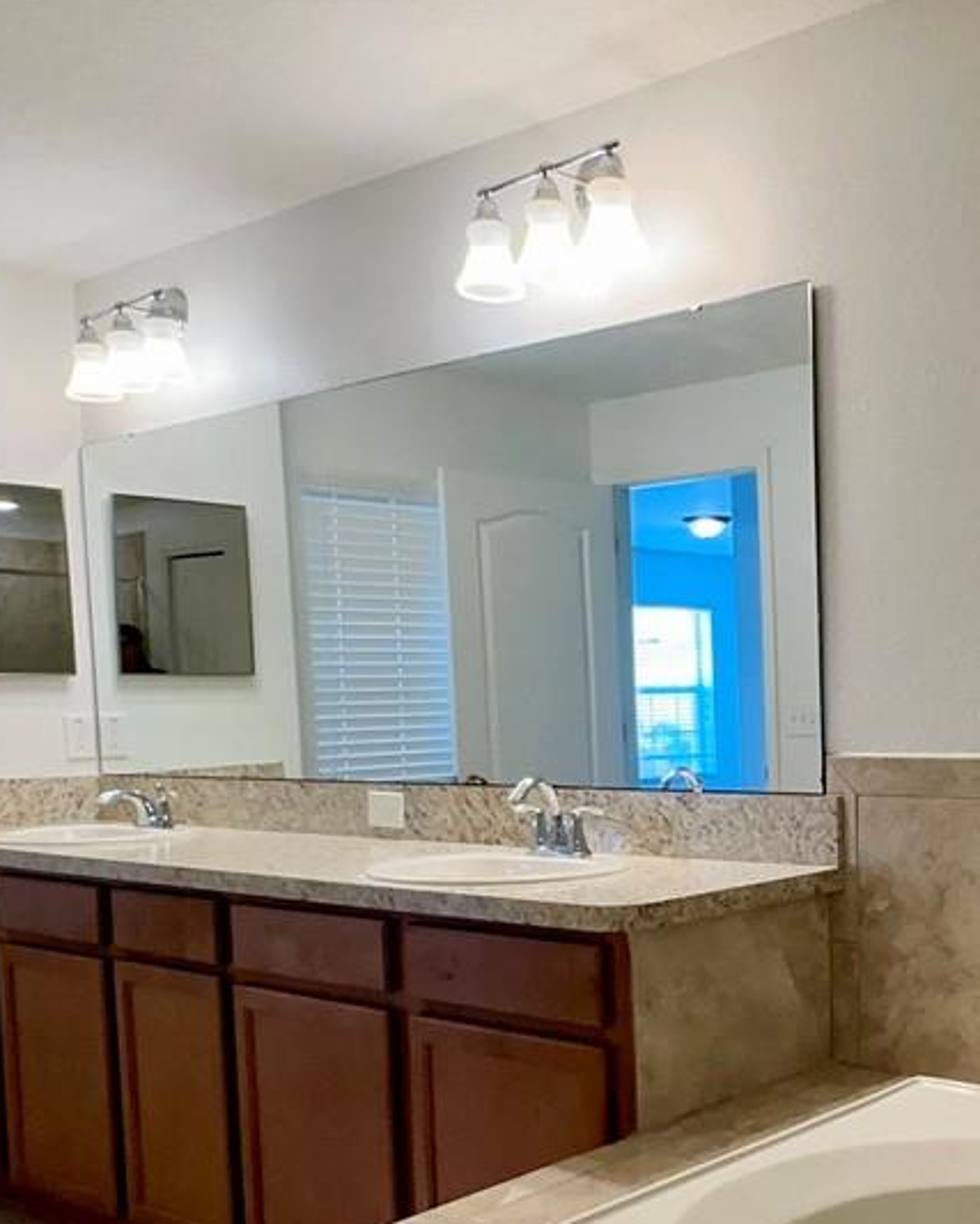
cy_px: 815
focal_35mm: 41
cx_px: 888
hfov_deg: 34.4
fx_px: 1485
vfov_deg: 44.1
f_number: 2.2
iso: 160
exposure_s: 1/120
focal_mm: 2.22
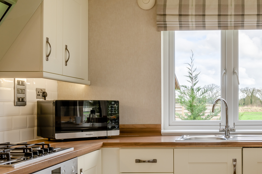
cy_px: 113
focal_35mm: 51
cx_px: 217
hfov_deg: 37.2
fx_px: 371
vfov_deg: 26.4
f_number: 11
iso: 100
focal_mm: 16
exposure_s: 1/60
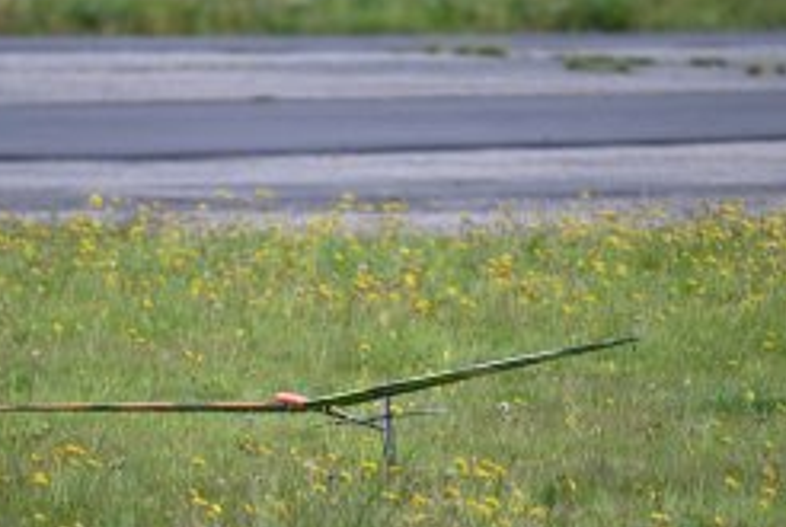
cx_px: 334
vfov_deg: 1.7
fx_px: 17651
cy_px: 422
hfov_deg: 2.6
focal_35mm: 807
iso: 320
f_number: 6.3
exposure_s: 1/640
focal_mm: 400
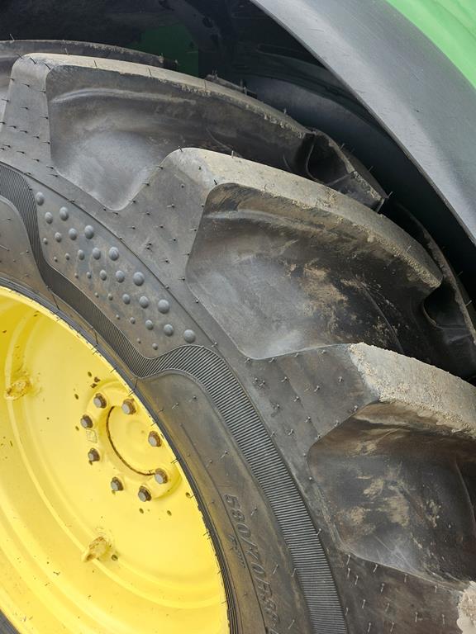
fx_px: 422
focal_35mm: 23
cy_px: 317
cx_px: 238
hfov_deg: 58.9
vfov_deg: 73.9
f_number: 1.8
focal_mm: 5.4
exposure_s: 1/224
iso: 25
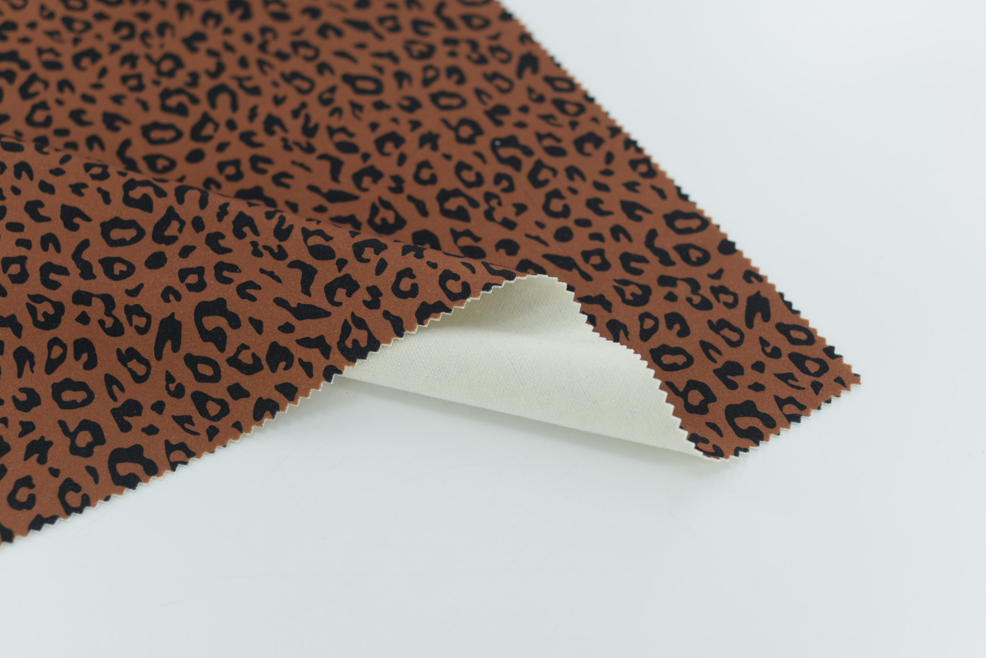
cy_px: 329
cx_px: 493
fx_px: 1370
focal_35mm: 50
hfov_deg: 39.6
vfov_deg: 27.0
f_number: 3.5
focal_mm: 50
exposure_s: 1/160
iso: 100
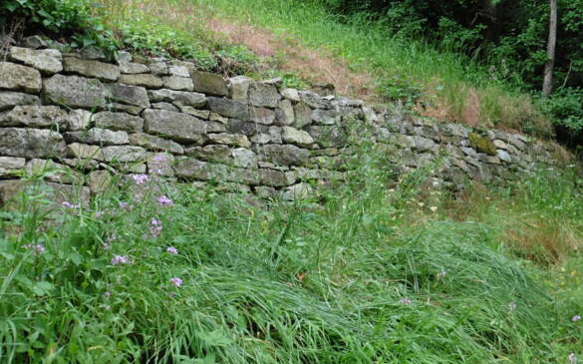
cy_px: 162
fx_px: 794
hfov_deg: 40.3
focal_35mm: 50
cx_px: 292
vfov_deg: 25.8
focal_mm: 8.5
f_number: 4.2
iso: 320
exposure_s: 1/200
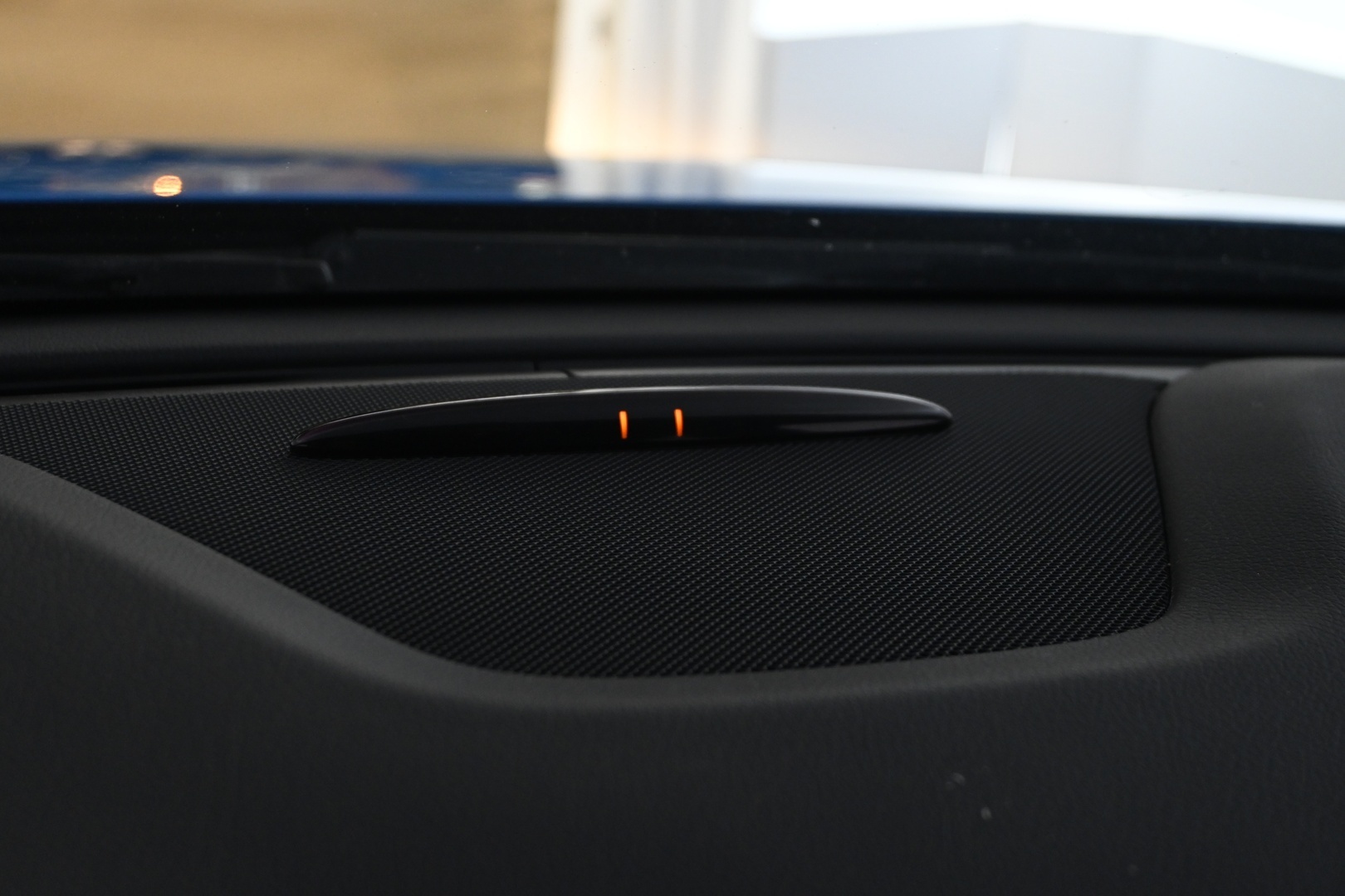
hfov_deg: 36.9
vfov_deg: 25.1
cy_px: 448
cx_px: 672
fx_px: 2017
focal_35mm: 54
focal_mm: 36
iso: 1600
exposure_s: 1/30
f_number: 5.3
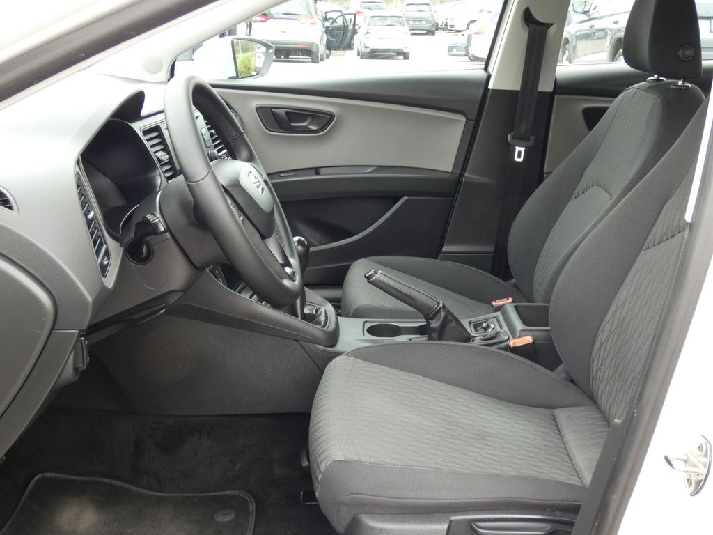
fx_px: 803
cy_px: 268
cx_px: 356
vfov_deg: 36.8
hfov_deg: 47.9
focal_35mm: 39
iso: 250
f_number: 3.6
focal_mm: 7.1
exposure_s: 1/80
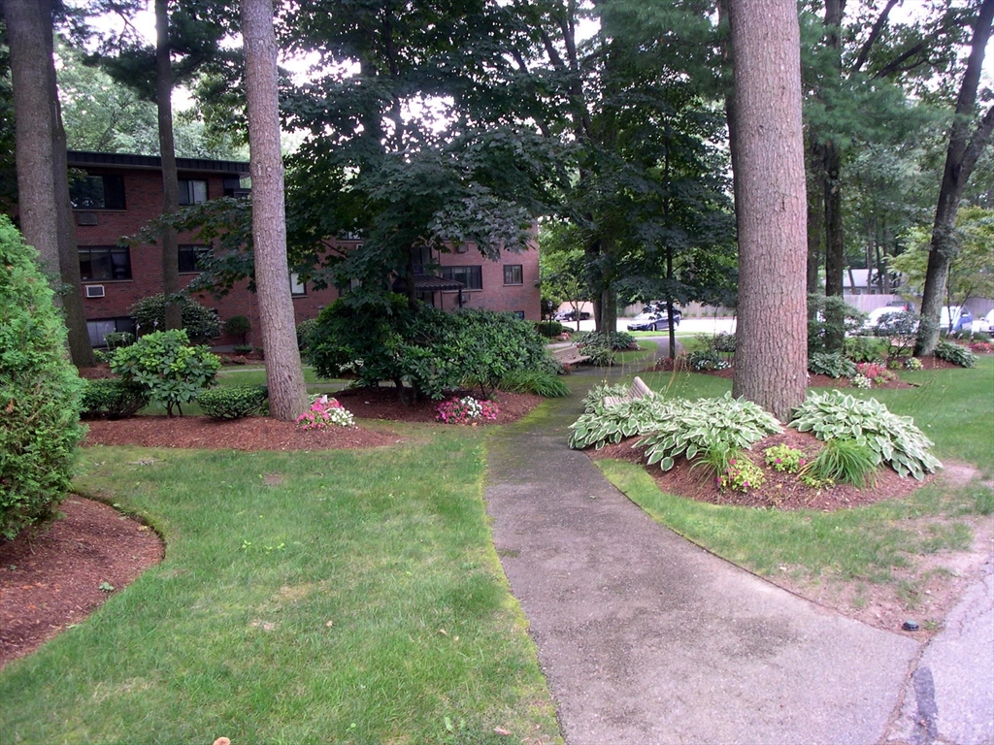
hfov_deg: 49.0
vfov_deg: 37.7
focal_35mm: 38
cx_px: 497
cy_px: 372
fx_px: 1091
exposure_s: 1/67.4
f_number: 2.8
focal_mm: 8
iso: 100
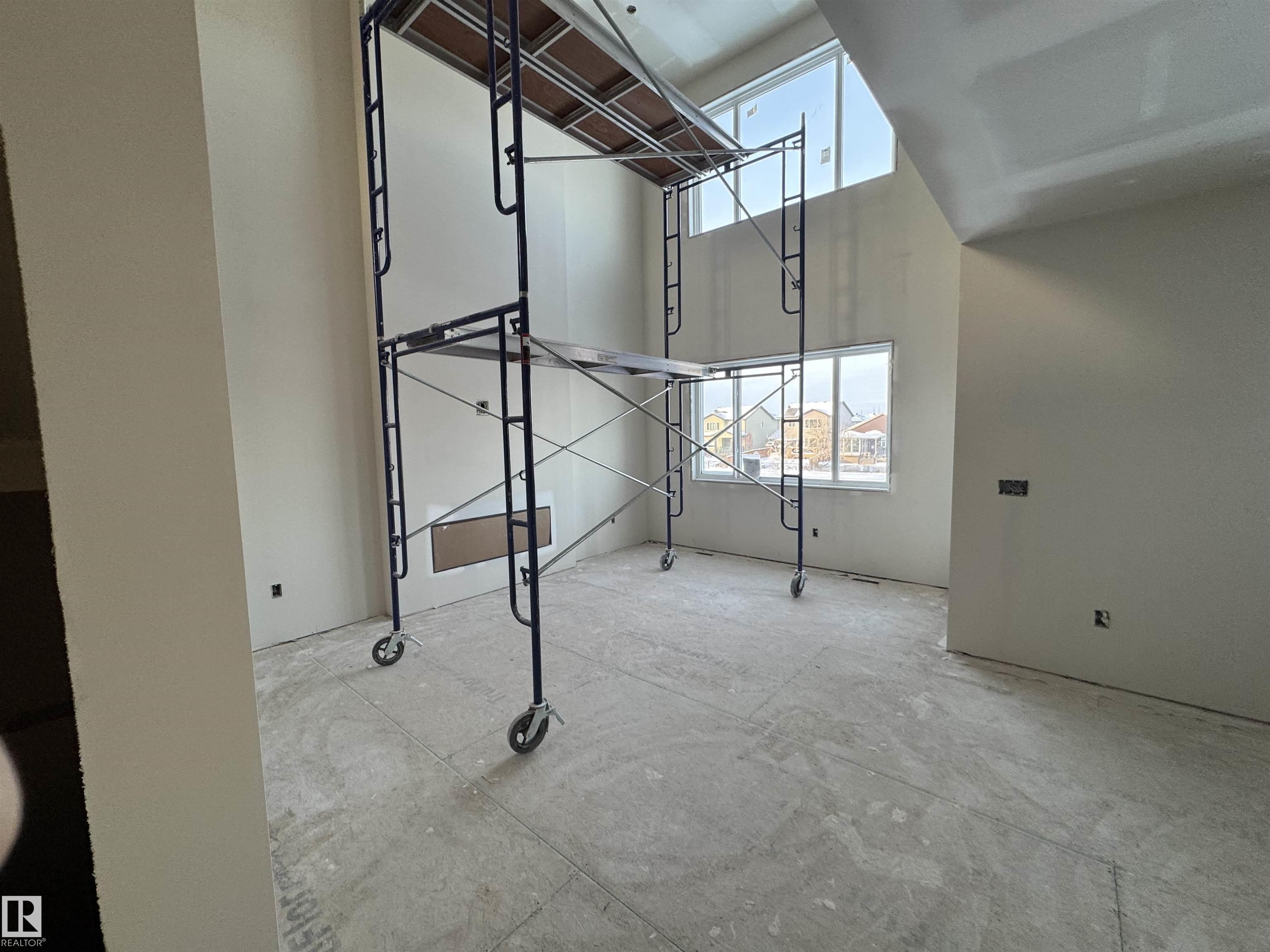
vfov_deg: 85.7
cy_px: 476
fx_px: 514
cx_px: 635
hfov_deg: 102.1
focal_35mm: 14
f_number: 2.2
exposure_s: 1/99
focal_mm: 2.22
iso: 125
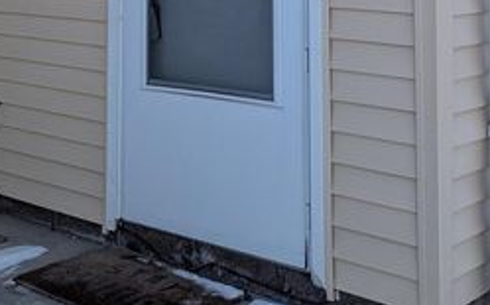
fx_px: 907
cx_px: 228
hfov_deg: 30.2
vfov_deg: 17.7
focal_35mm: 68
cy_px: -108
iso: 43
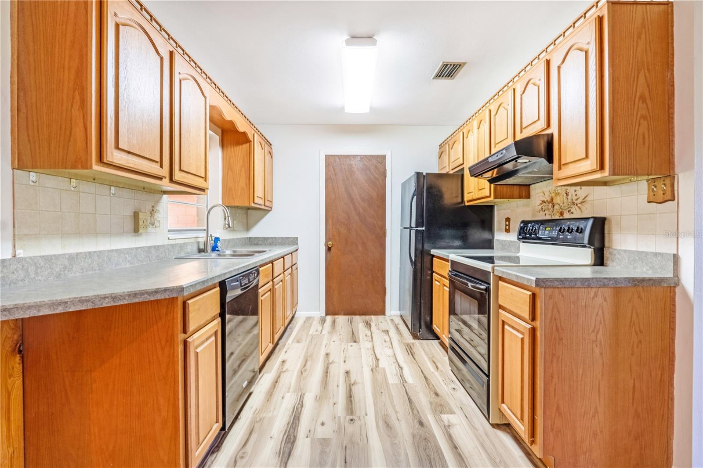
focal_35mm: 16
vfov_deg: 72.0
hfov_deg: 95.0
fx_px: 322
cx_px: 352
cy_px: 234
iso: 250
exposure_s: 1/30
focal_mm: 11
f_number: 9
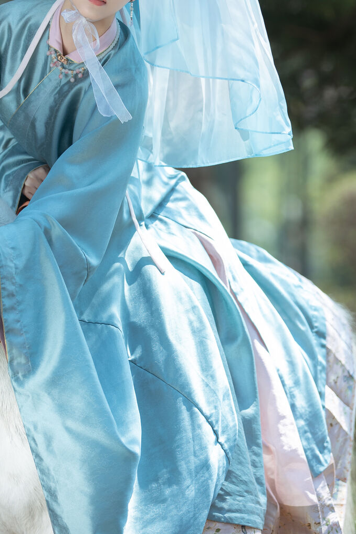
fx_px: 3411
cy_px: 128
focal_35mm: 230
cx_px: 96
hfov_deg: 6.0
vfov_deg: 8.9
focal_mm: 130
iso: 100
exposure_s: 1/500
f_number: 2.8
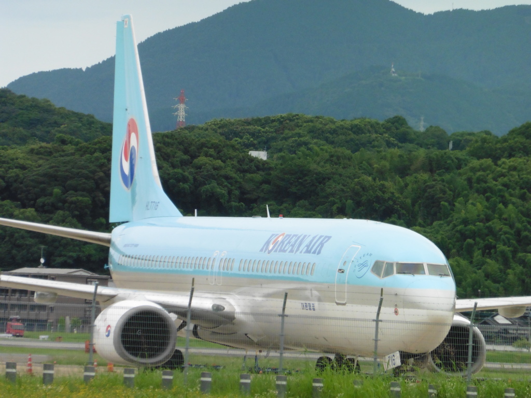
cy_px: 199
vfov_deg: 4.1
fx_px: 5584
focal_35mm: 364
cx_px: 266
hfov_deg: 5.4
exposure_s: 1/640
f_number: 6.3
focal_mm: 65
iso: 400
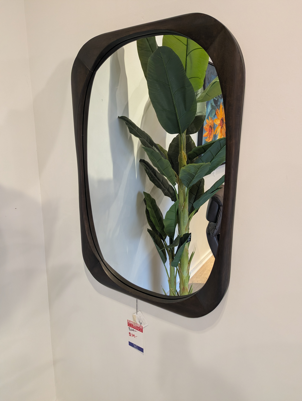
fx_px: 278
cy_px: 200
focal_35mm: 24
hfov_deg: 56.9
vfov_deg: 71.5
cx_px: 151
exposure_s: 1/40
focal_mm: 6.81
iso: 172
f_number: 1.85
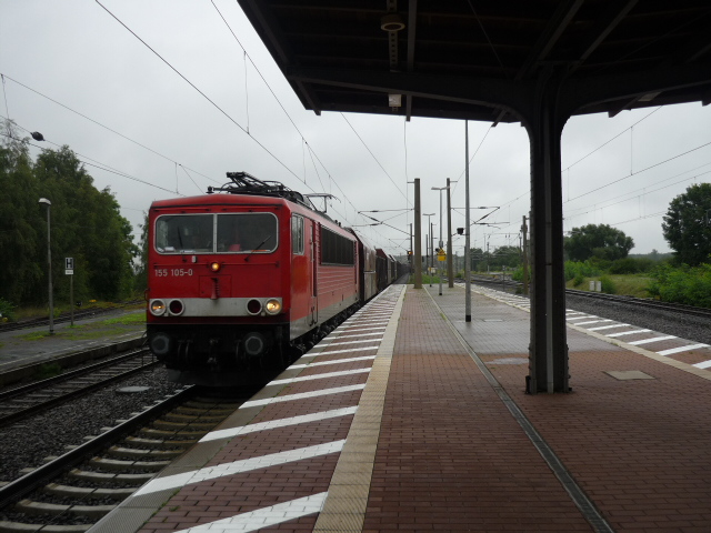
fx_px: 678
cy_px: 266
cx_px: 356
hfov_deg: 55.4
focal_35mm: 33
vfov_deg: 42.9
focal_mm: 5.5
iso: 100
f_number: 2.8
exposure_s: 1/500
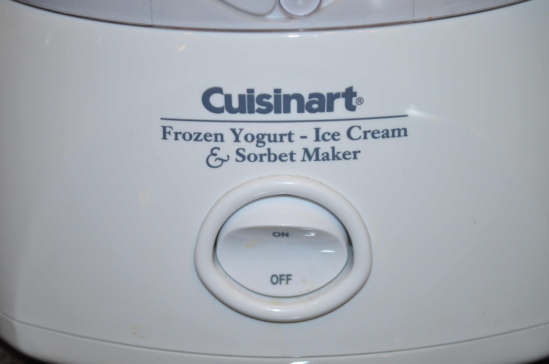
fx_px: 1257
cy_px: 182
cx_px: 274
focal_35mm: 82
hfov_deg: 24.6
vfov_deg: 16.5
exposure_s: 1/60
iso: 500
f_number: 5.6
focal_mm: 55
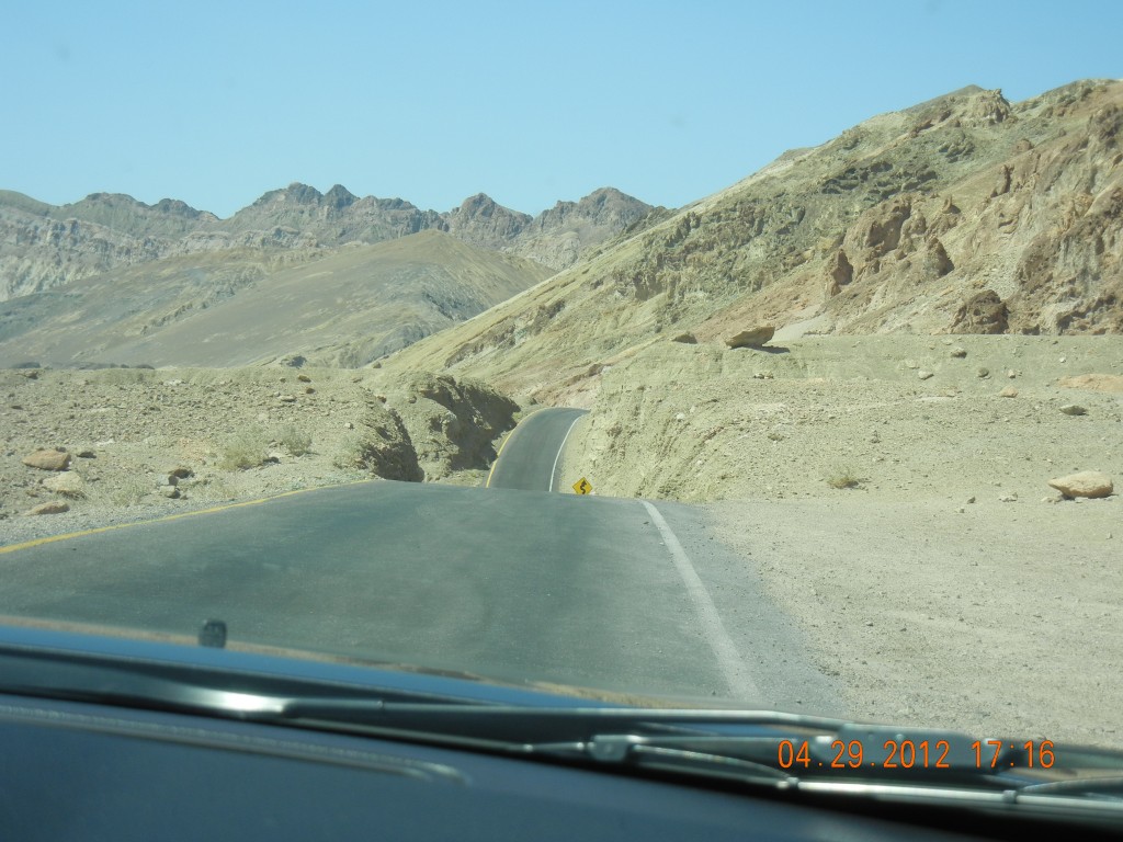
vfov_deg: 24.8
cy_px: 421
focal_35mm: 59
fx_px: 1914
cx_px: 562
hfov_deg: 32.7
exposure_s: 1/742
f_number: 4
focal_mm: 10.6
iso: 160
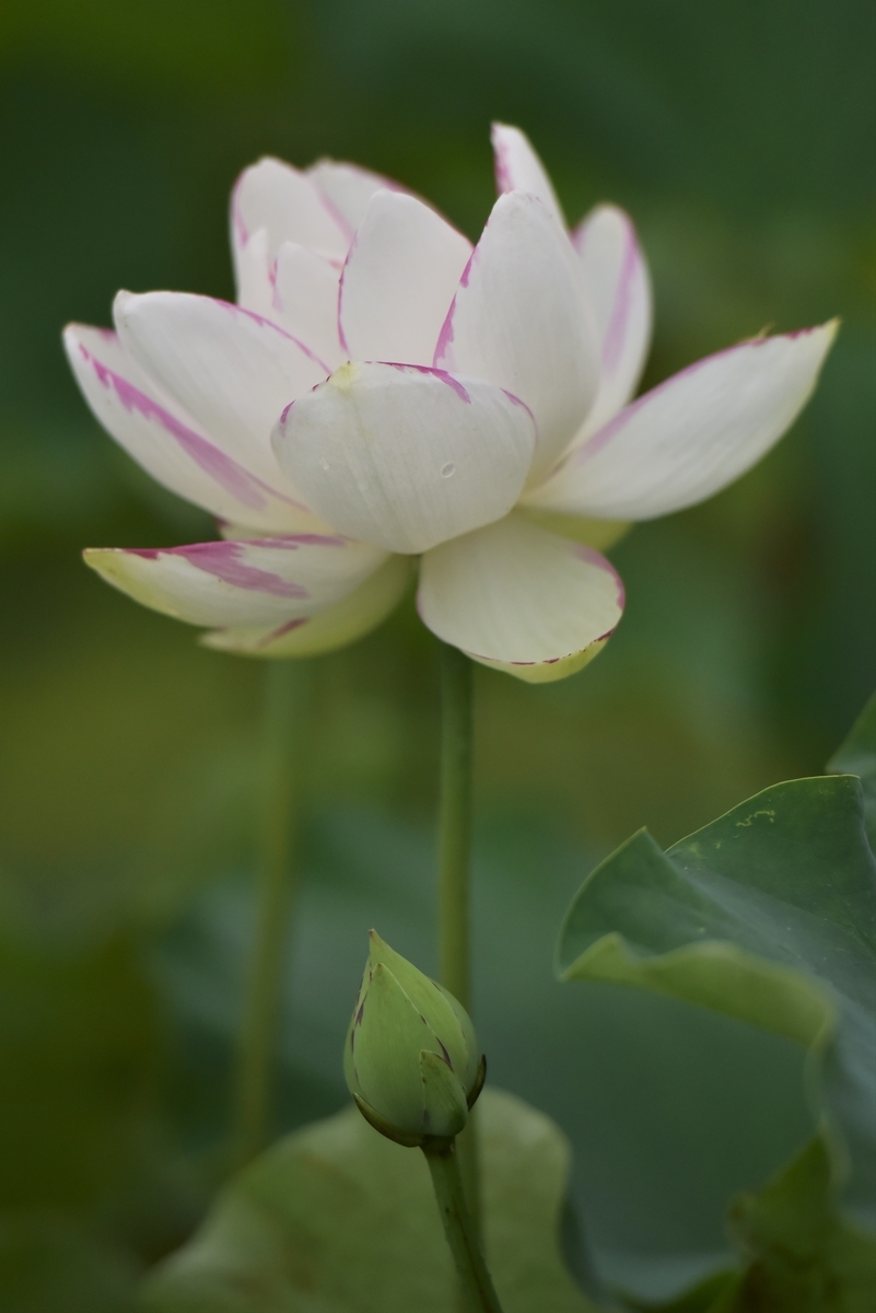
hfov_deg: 6.9
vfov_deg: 10.3
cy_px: 656
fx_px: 7293
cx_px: 438
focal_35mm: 200
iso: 800
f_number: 2.8
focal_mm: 200
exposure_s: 1/1600
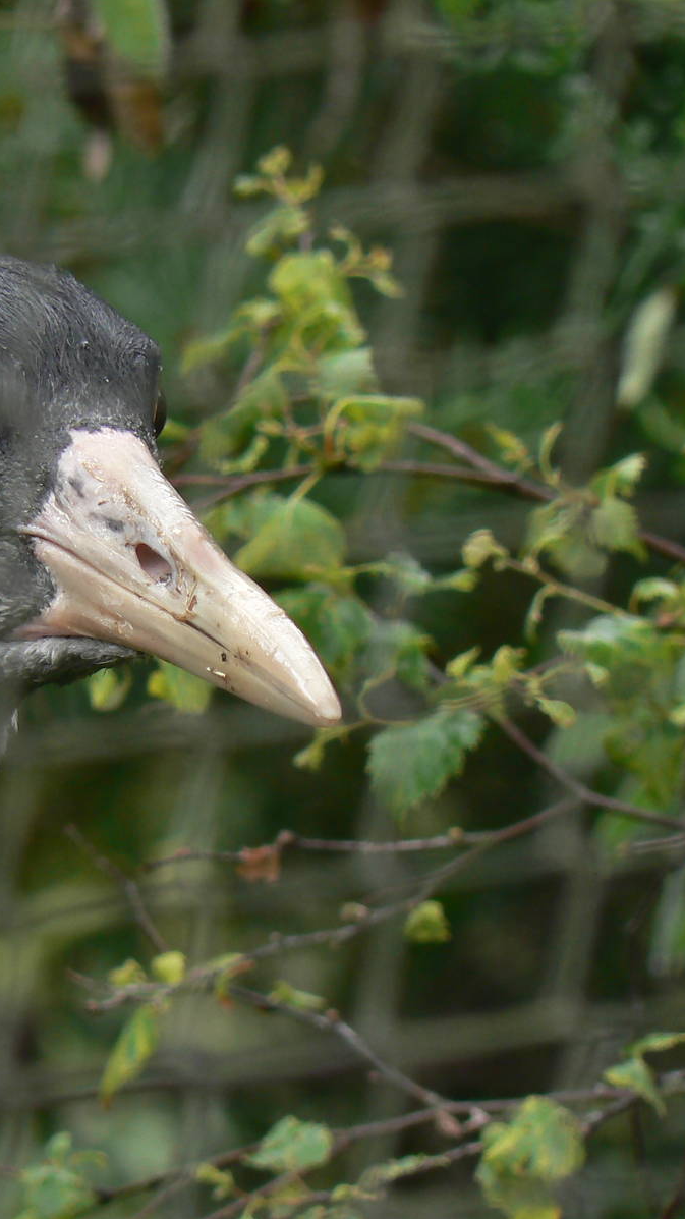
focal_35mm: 453
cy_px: 610
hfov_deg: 2.7
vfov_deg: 4.8
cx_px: 11
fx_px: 14633
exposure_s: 1/60
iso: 100
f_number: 4
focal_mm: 51.8
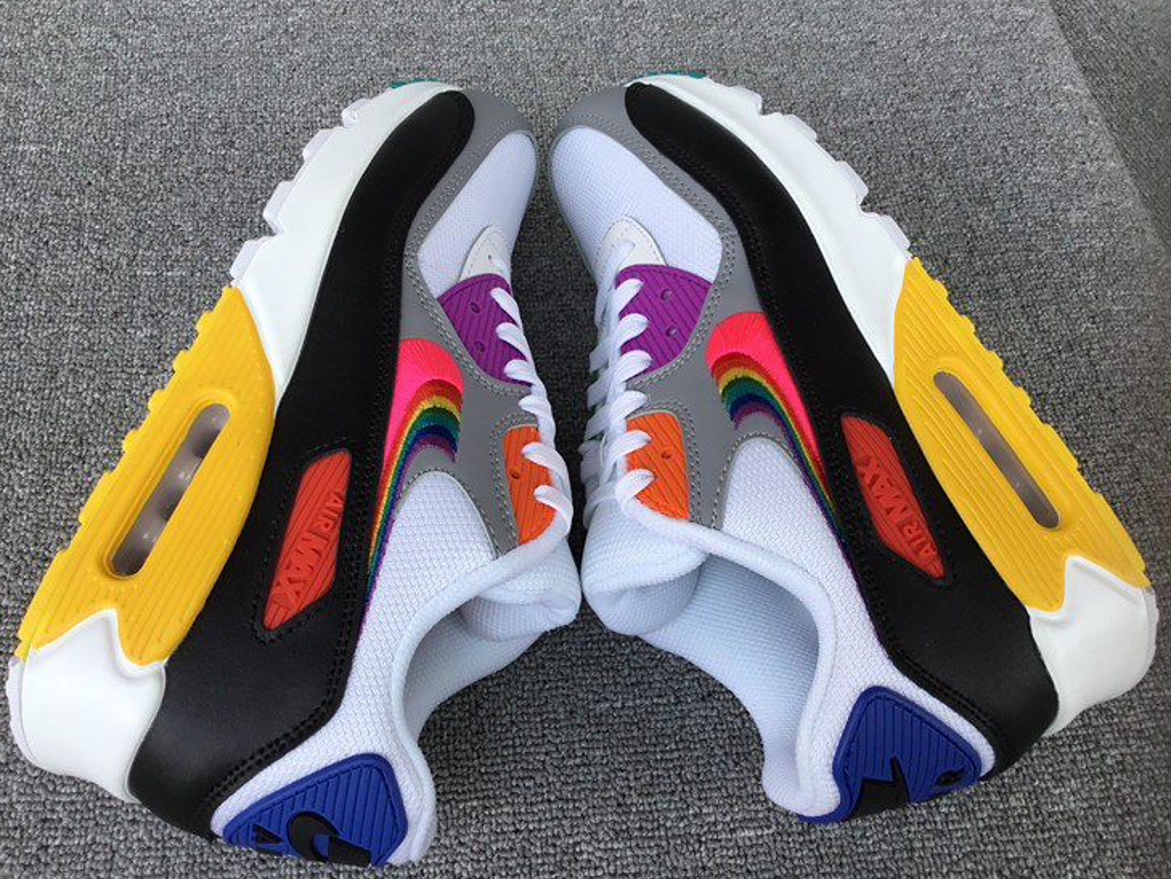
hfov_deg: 53.9
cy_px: 410
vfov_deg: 41.8
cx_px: 541
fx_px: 1150
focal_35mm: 34
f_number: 2.4
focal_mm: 3.3
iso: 25
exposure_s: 1/310
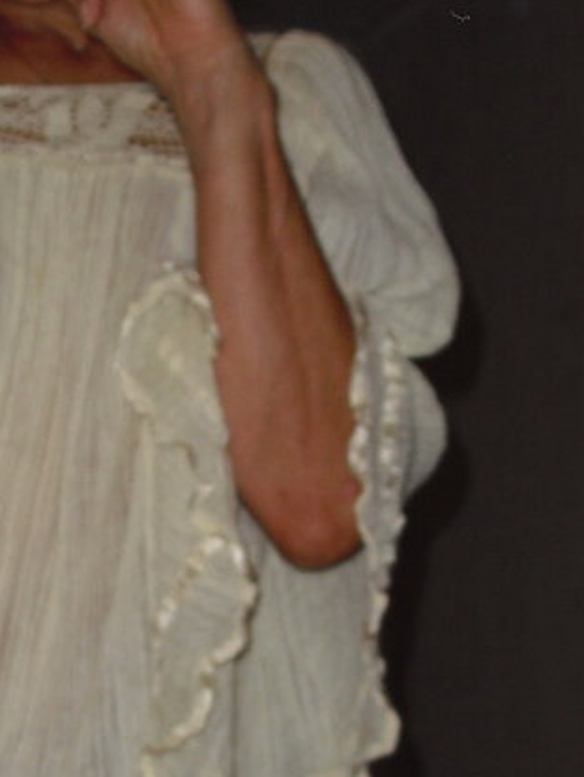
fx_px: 2336
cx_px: 84
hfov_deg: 14.1
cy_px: 571
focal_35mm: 104
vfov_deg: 18.8
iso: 100
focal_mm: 6.3
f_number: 3.1
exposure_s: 1/60
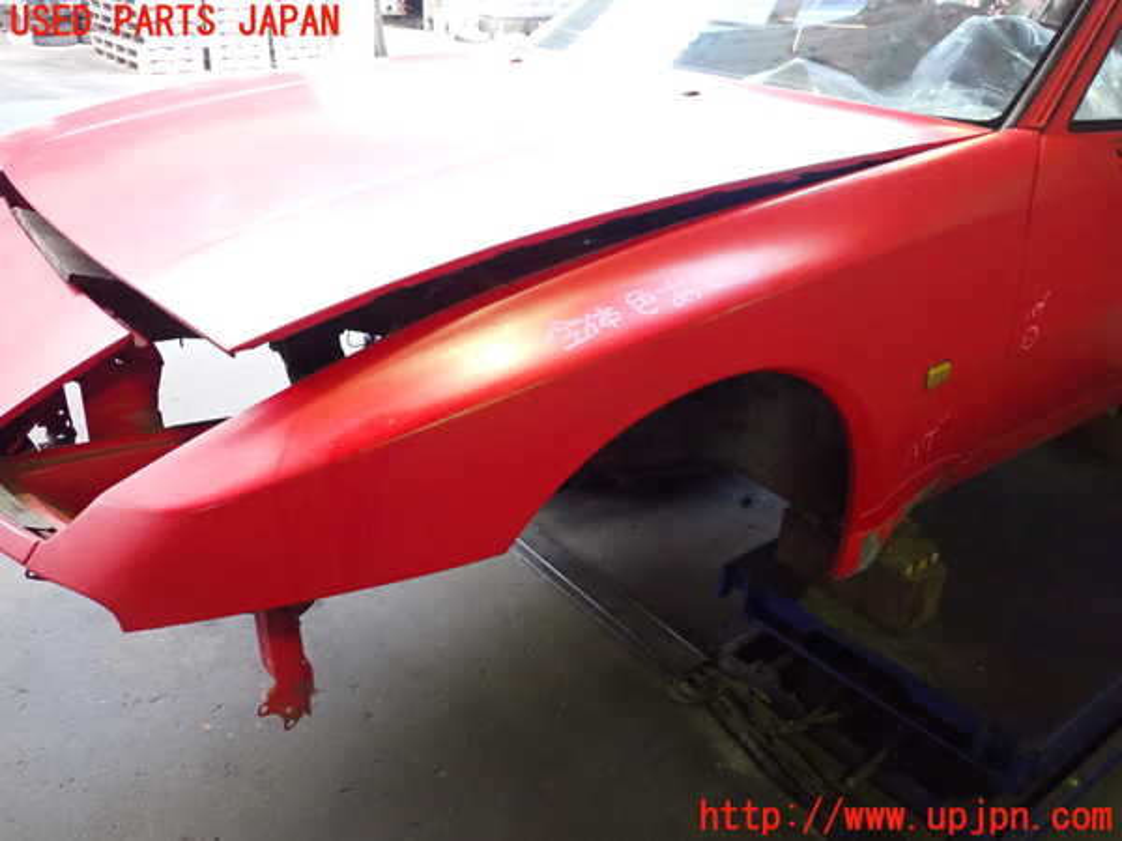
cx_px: 561
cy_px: 420
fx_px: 972
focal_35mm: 30
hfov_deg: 60.0
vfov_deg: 46.8
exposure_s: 1/200
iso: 1250
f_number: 2.3
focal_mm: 5.4
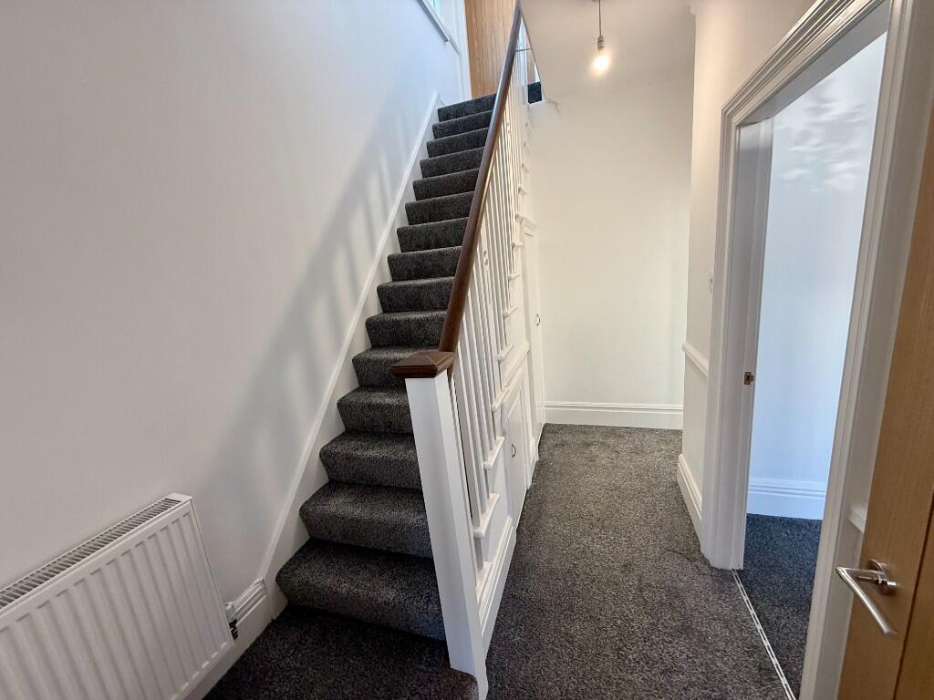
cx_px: 467
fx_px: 378
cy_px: 350
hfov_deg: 102.1
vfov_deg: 85.7
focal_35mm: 14
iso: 200
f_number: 2.2
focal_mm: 2.22
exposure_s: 1/100
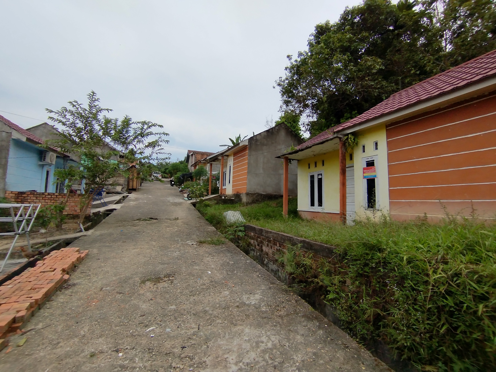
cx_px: 248
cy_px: 186
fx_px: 215
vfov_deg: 81.7
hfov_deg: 98.2
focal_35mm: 15
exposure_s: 1/2008
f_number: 2.2
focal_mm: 1.65
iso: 50
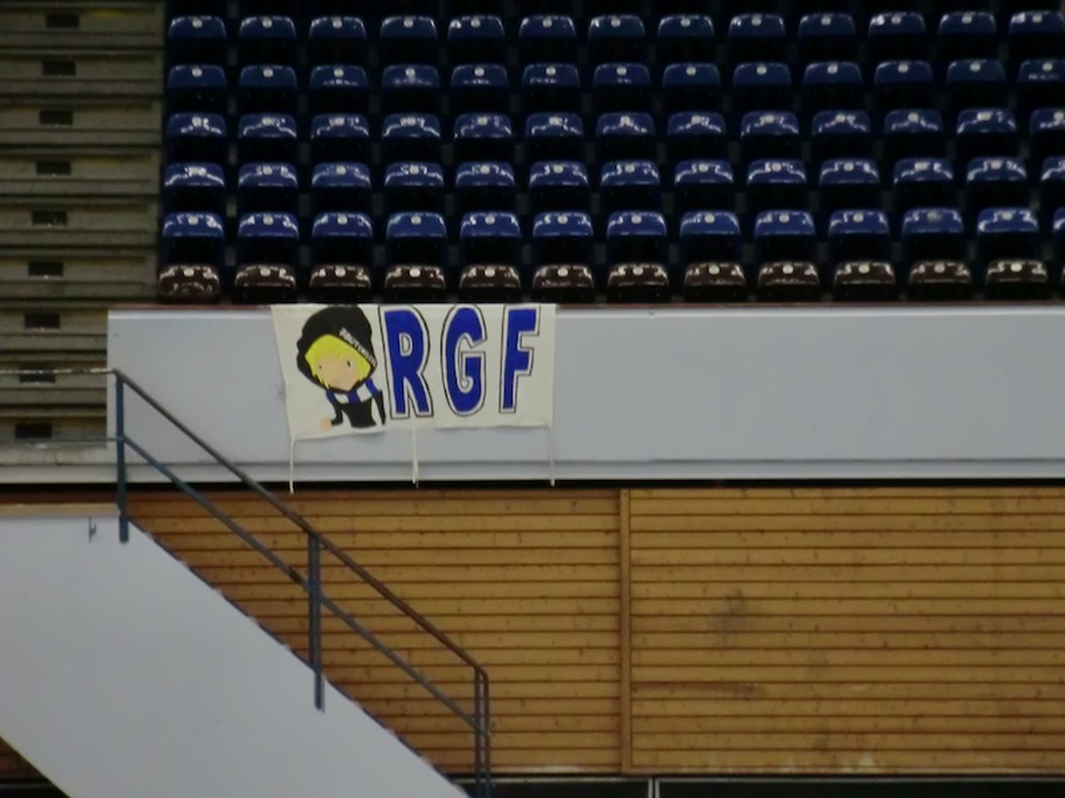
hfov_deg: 8.2
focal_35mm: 240
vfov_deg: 6.2
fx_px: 7384
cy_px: 399
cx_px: 532
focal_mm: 43
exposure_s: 1/60
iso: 800
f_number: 5.7
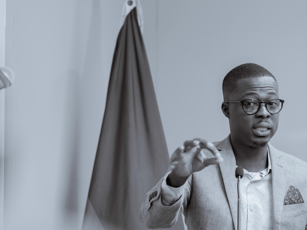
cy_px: 190
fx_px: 2359
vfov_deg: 5.6
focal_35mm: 266
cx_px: 263
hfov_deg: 7.4
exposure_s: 1/125
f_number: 2.8
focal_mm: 135
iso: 1000
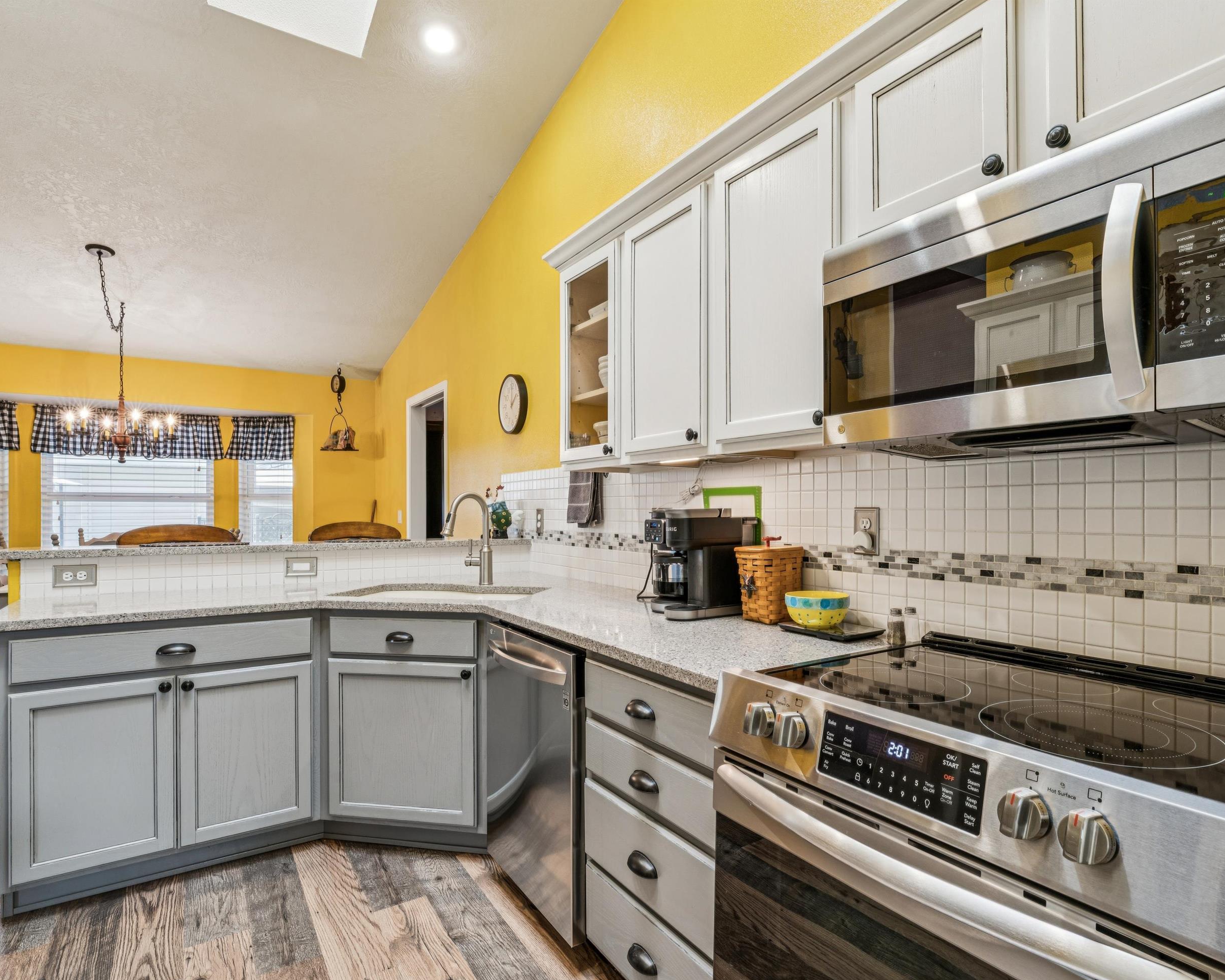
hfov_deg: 83.1
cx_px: 667
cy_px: 516
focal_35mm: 19
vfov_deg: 70.8
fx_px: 689
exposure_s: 1/5
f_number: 13
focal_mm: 16
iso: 400
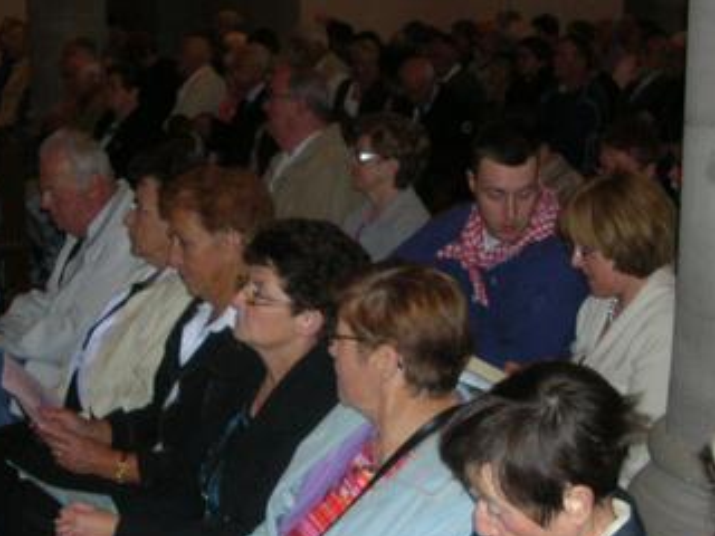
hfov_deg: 27.8
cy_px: 317
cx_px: 362
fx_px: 1446
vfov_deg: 21.0
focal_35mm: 70
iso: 116
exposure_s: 1/60.1
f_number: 2.8
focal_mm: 5.8
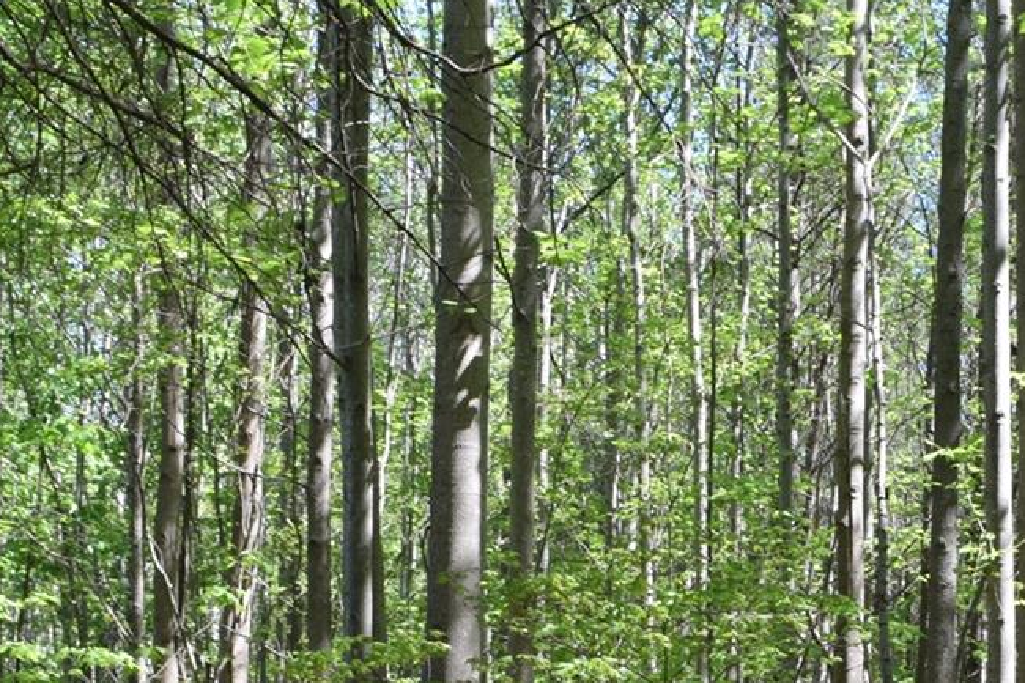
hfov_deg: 23.6
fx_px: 2420
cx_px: 792
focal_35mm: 85
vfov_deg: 15.2
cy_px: 940
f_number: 7.1
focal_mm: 18
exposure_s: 1/200
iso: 400
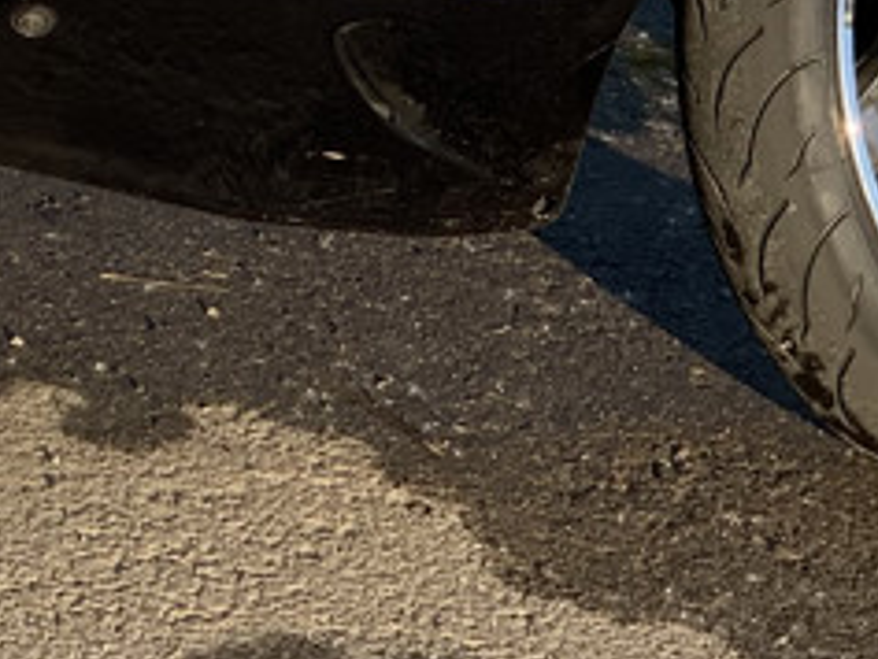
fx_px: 5938
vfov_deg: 6.2
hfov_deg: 8.4
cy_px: -552
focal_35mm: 234
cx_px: -13
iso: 16
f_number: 2.4
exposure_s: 1/363
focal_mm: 6
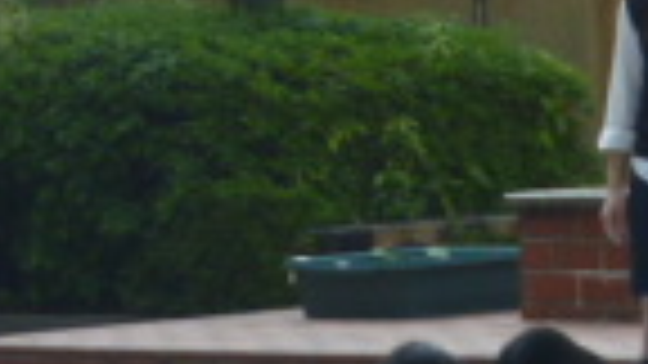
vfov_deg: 2.9
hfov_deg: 5.2
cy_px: 54
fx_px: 7079
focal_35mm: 412
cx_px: -40
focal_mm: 15.2
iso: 100
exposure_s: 1/80
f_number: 5.7
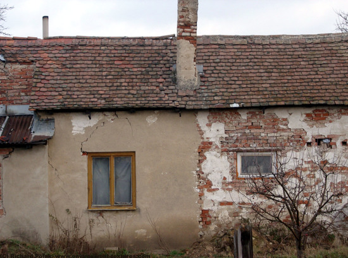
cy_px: 129
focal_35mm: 112
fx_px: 1123
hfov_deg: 17.6
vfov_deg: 13.2
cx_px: 174
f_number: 4.8
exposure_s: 1/160
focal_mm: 22.8
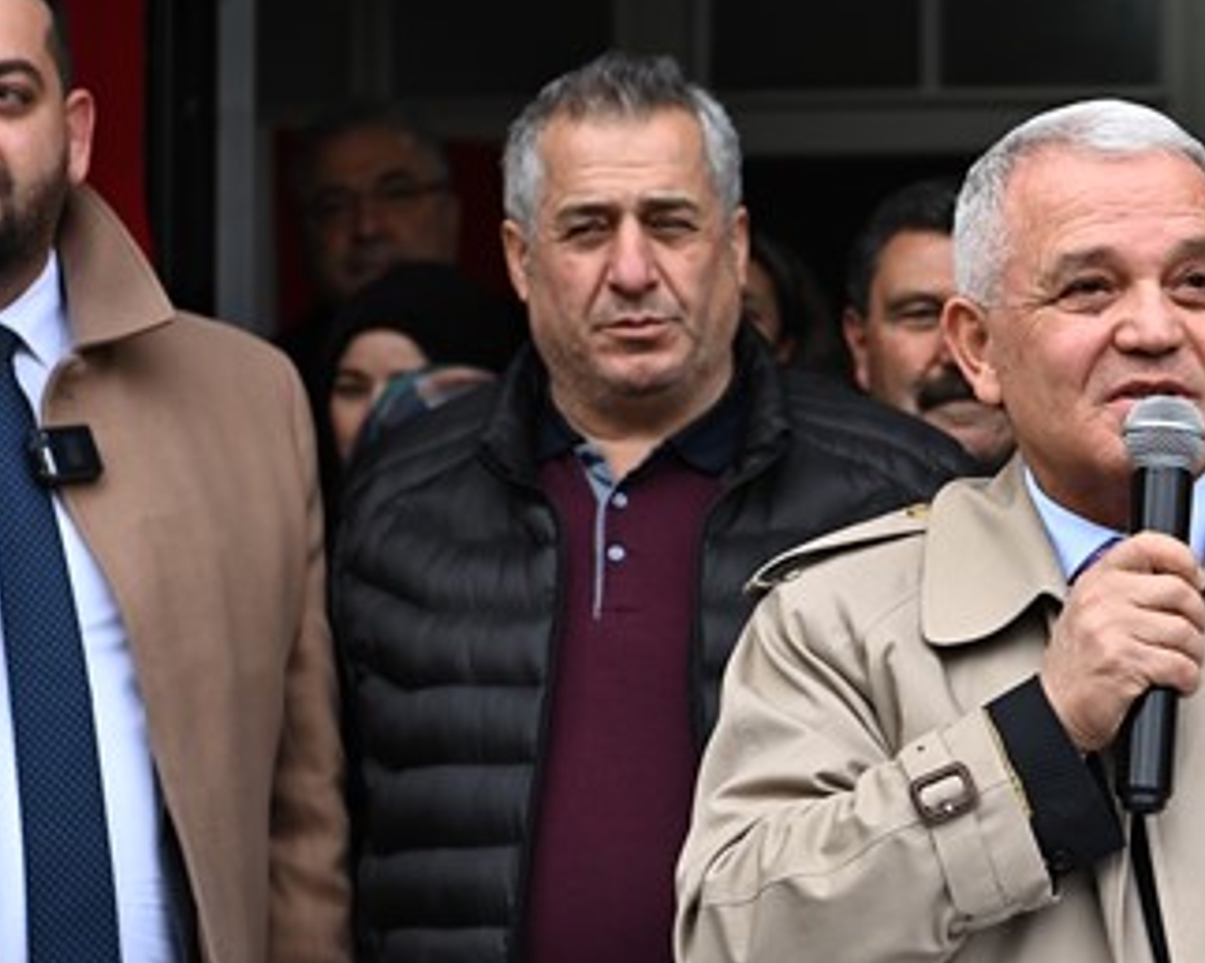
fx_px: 4348
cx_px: 1030
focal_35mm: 122
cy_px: 549
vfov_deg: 12.6
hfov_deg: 15.6
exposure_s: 1/1250
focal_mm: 70
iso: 800
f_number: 4
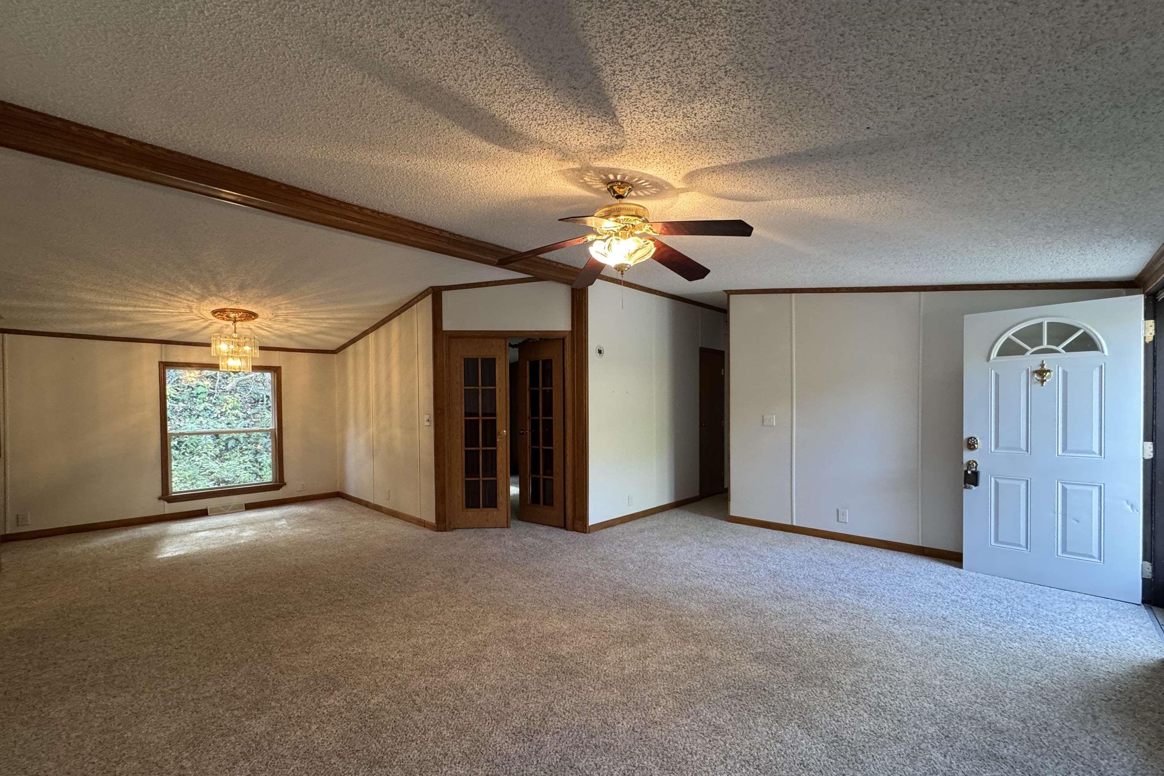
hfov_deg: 100.4
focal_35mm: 15
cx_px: 569
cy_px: 413
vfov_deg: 77.2
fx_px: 485
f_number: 2.2
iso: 250
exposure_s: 1/60
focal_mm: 2.22
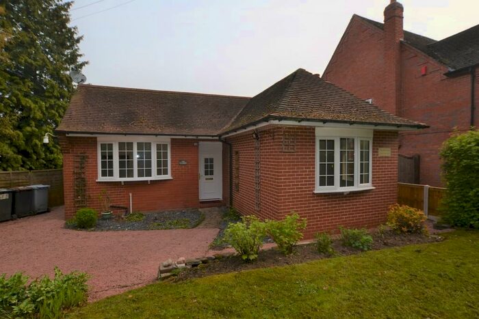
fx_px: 200
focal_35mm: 15
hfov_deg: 100.4
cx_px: 240
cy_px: 160
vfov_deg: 77.4
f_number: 6.3
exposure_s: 1/200
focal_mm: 10
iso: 100
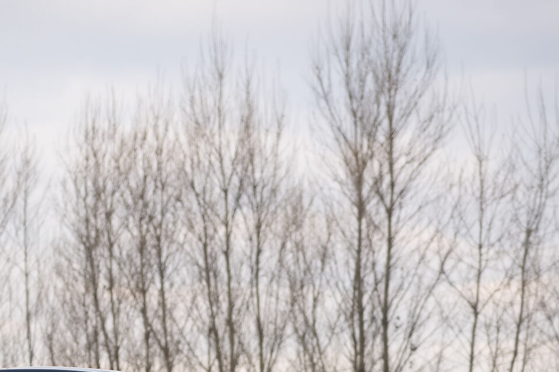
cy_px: 421
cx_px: 168
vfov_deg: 5.2
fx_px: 4067
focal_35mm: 262
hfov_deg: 7.9
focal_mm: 105
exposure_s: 1/400
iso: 200
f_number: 4
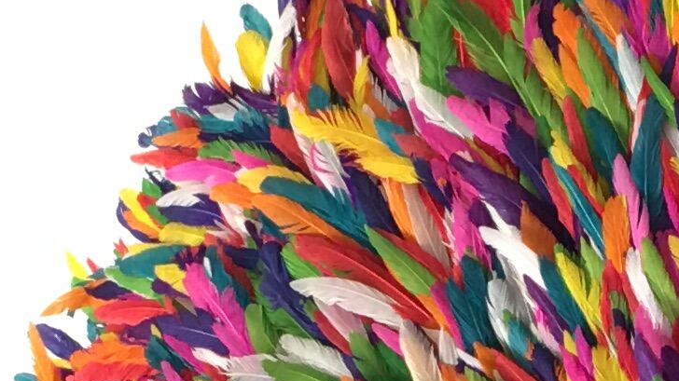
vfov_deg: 6.7
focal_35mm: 175
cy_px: 752
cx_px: 725
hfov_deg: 12.1
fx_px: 3150
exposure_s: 1/33
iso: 40
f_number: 2.2
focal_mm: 4.15
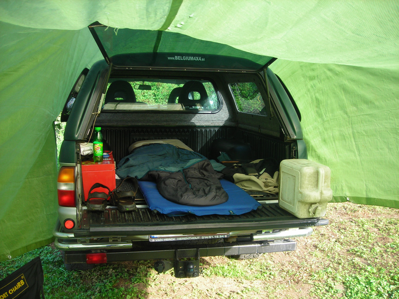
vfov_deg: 37.7
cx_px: 200
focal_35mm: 38
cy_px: 150
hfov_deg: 49.0
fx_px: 438
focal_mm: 6.3
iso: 50
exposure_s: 1/50.3
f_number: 3.2
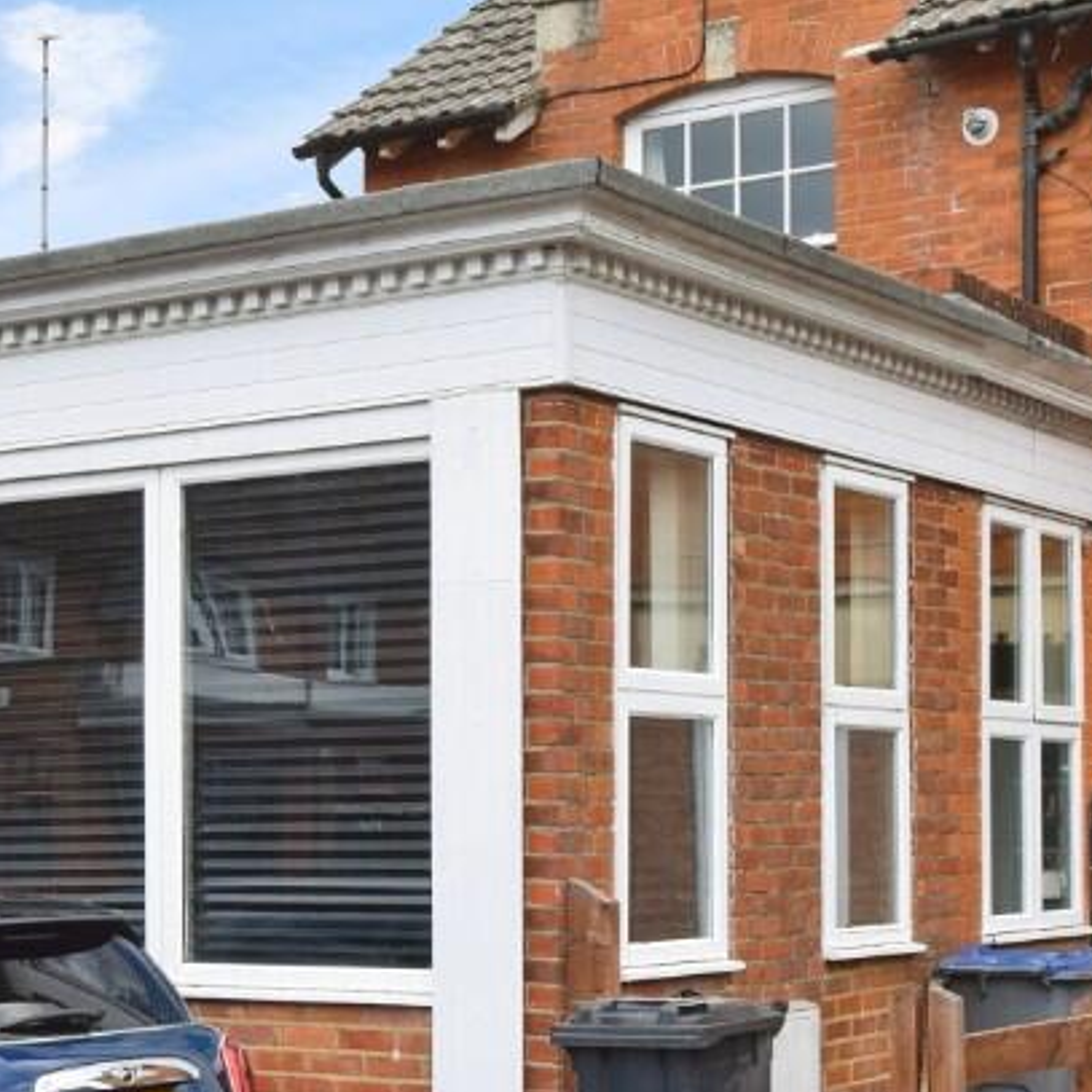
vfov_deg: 22.3
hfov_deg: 22.3
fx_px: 2748
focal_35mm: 77
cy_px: 830
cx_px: 274
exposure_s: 1/250
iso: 200
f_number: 8
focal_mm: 24
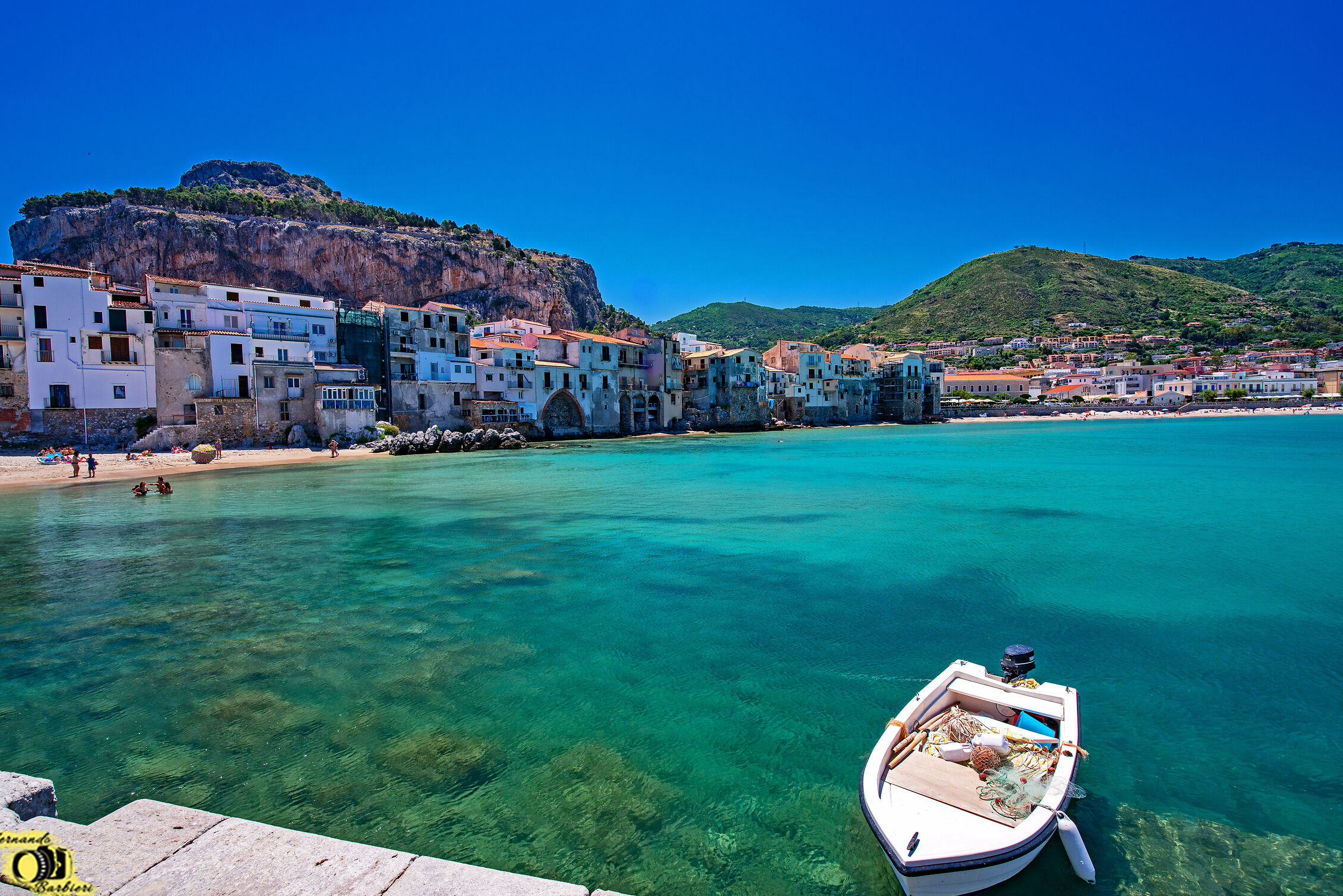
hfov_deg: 96.7
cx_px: 654
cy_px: 449
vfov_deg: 73.7
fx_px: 597
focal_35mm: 16
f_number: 9
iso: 100
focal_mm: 15
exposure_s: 1/125
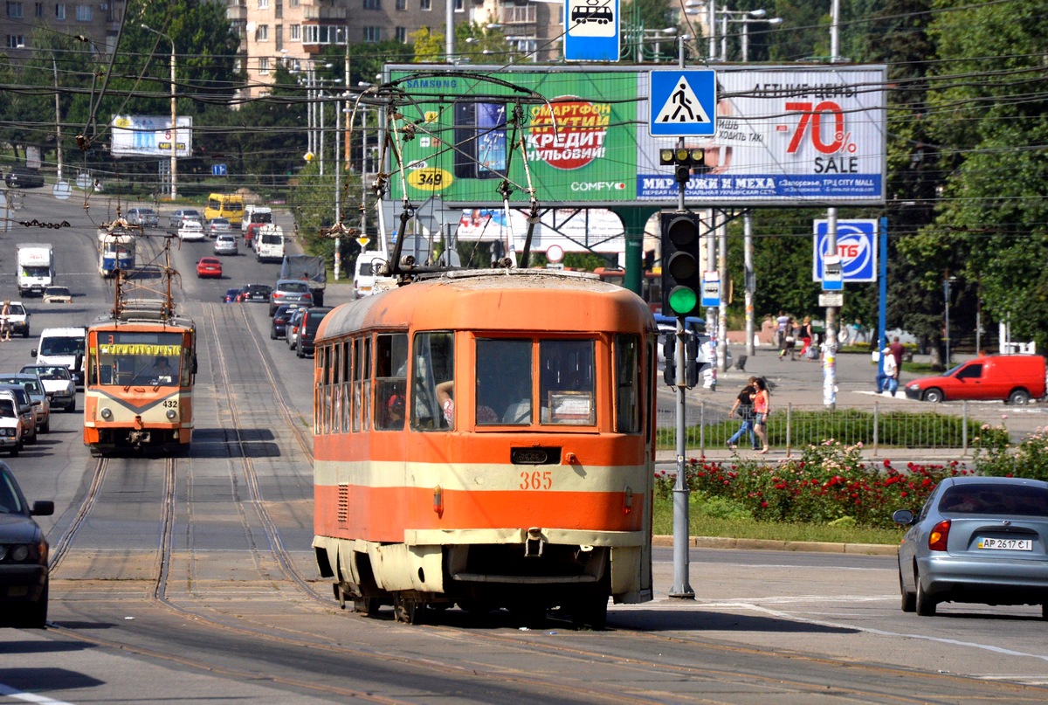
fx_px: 8756
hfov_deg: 6.8
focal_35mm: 300
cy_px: 352
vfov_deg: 4.6
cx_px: 524
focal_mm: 200
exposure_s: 1/4000
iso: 800
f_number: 8
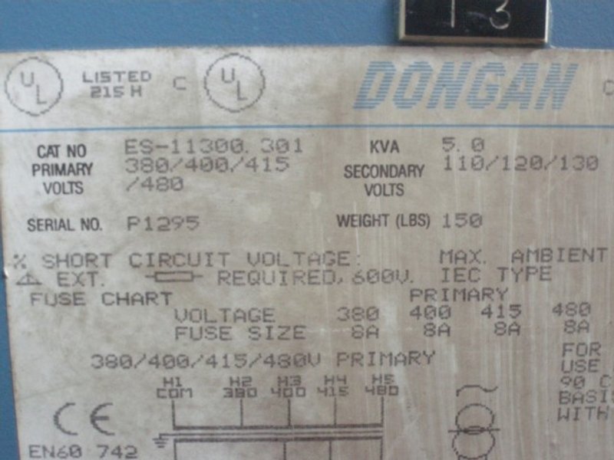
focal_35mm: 60
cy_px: 230
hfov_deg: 32.2
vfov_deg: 24.4
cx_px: 307
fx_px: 1064
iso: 800
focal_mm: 12.9
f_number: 3.5
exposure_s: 1/6.4
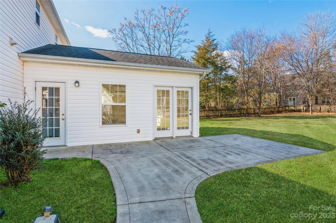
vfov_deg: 63.1
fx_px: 182
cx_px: 168
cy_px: 112
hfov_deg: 85.5
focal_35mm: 20
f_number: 8
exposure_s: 1/160
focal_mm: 13
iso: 200
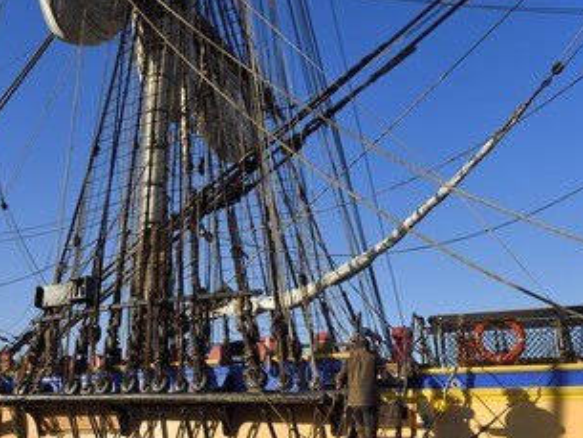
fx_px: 691
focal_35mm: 41
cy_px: 262
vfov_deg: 35.0
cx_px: 227
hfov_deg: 45.5
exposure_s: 1/250
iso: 200
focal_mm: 31
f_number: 11
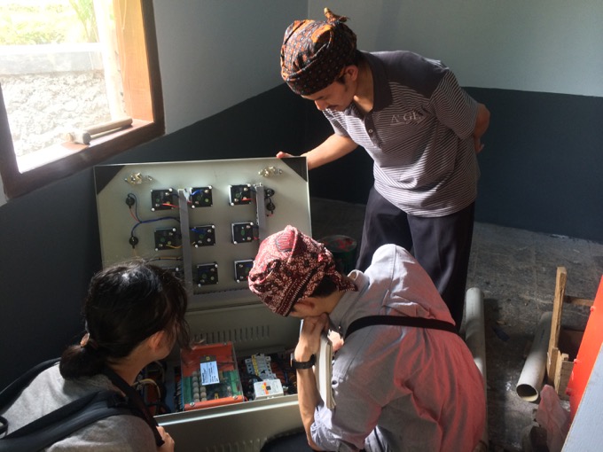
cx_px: 302
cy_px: 226
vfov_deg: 46.8
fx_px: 523
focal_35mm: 30
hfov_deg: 60.0
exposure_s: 1/30
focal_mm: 4.12
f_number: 2.2
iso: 100
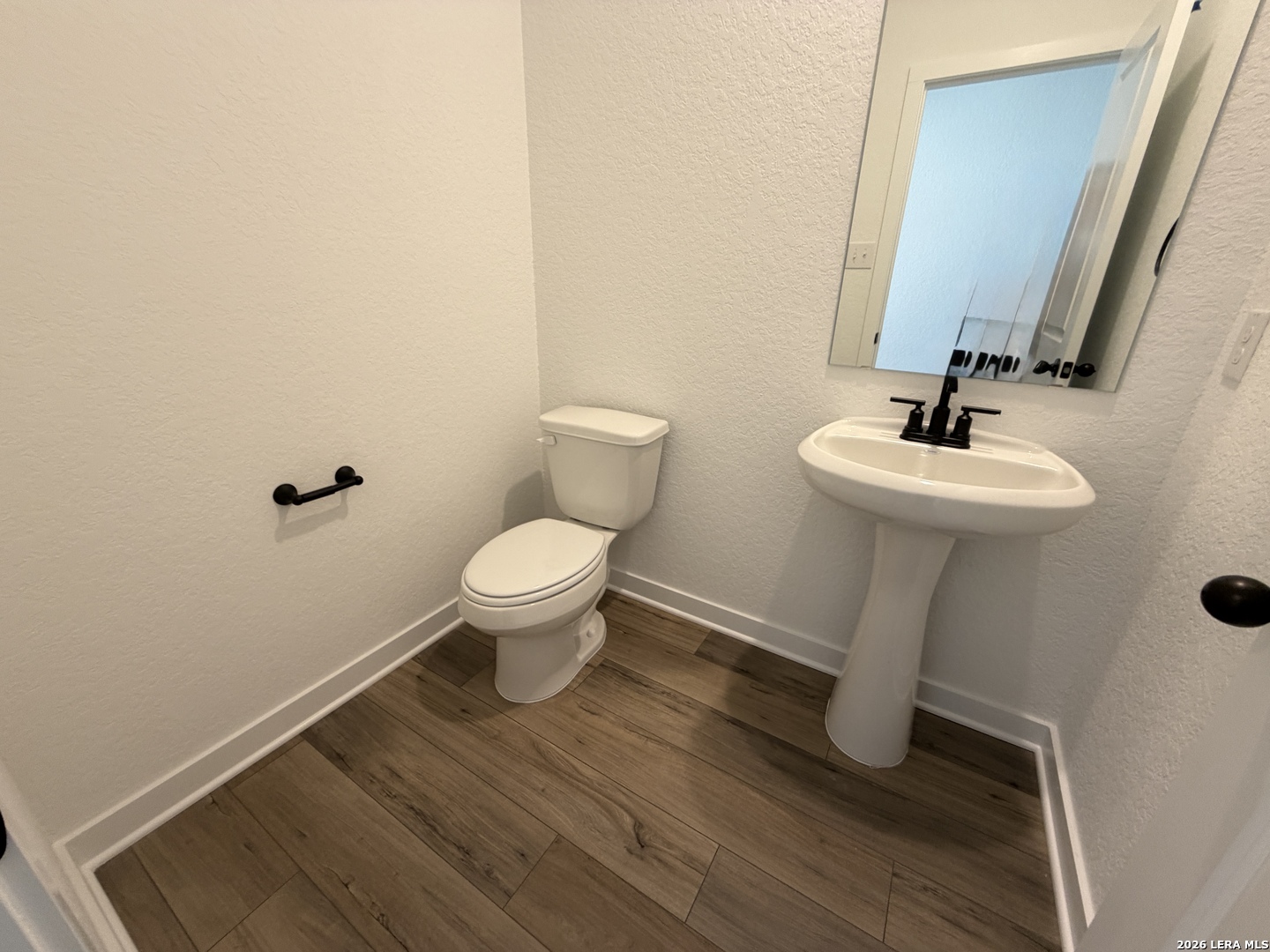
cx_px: 635
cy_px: 476
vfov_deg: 85.7
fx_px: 514
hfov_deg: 102.1
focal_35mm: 14
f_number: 2.2
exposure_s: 1/60
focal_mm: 2.22
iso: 160
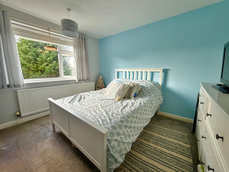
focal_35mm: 14
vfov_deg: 85.7
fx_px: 93
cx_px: 114
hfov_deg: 102.1
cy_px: 86
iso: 50
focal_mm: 2.22
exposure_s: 1/123
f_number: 2.2
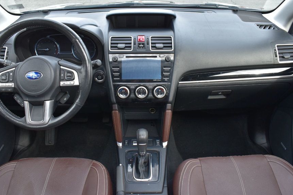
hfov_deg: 58.7
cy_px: 83
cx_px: 142
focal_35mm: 32
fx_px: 260
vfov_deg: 41.0
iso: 400
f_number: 9
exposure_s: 1/100
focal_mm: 18
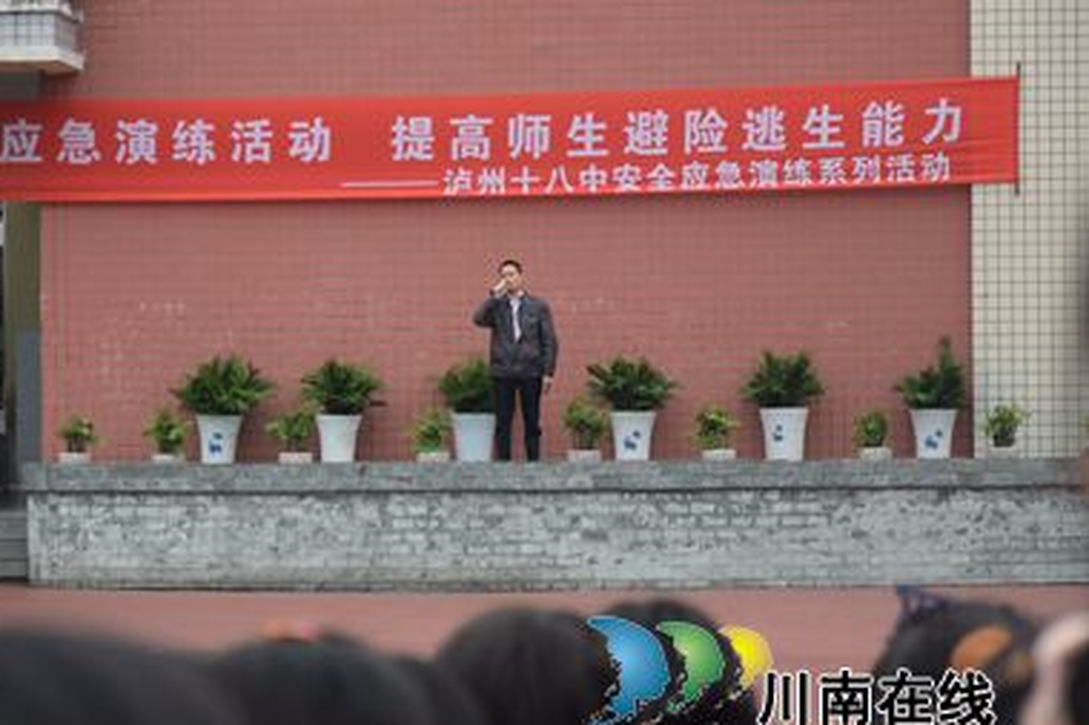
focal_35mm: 158
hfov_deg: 13.0
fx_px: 4777
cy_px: 362
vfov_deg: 8.7
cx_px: 375
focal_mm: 80
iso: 800
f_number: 5.3
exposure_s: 1/800
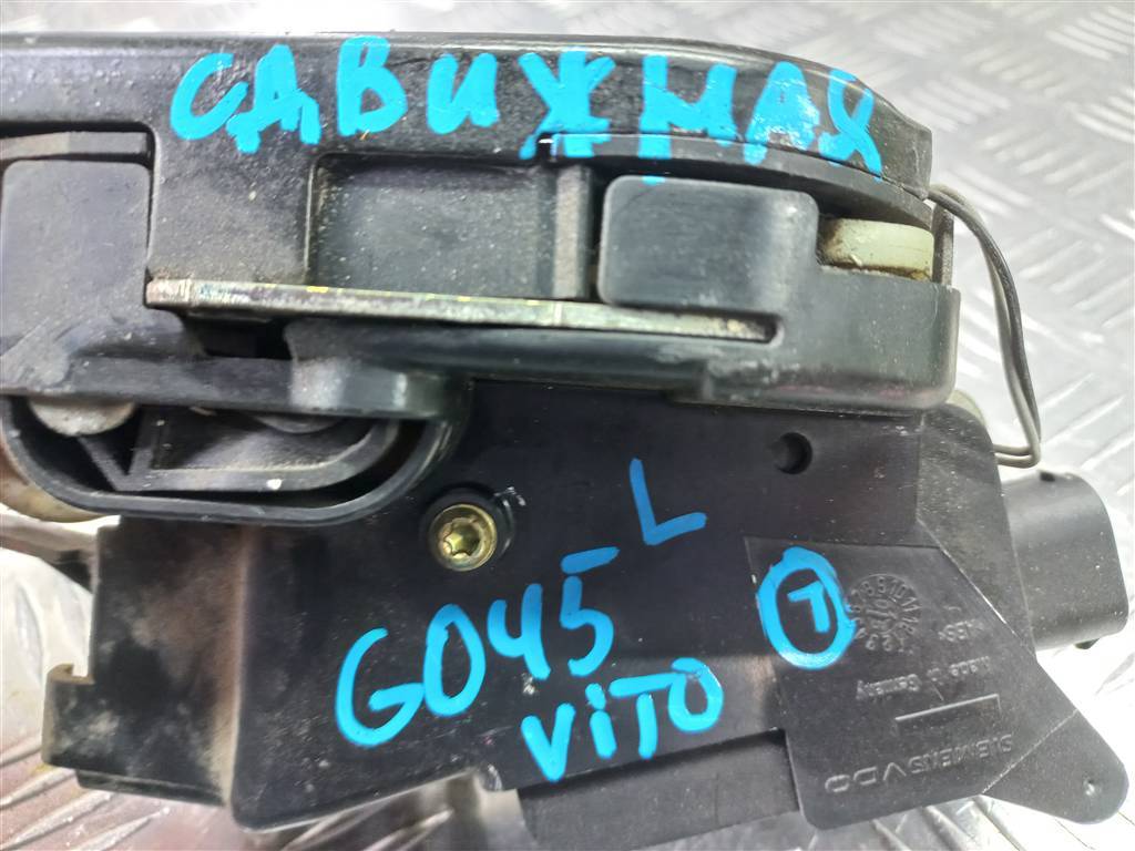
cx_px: 568
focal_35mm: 25
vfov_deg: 54.9
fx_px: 820
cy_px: 426
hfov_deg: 69.4
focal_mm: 4.6
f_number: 1.8
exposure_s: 1/25
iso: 320
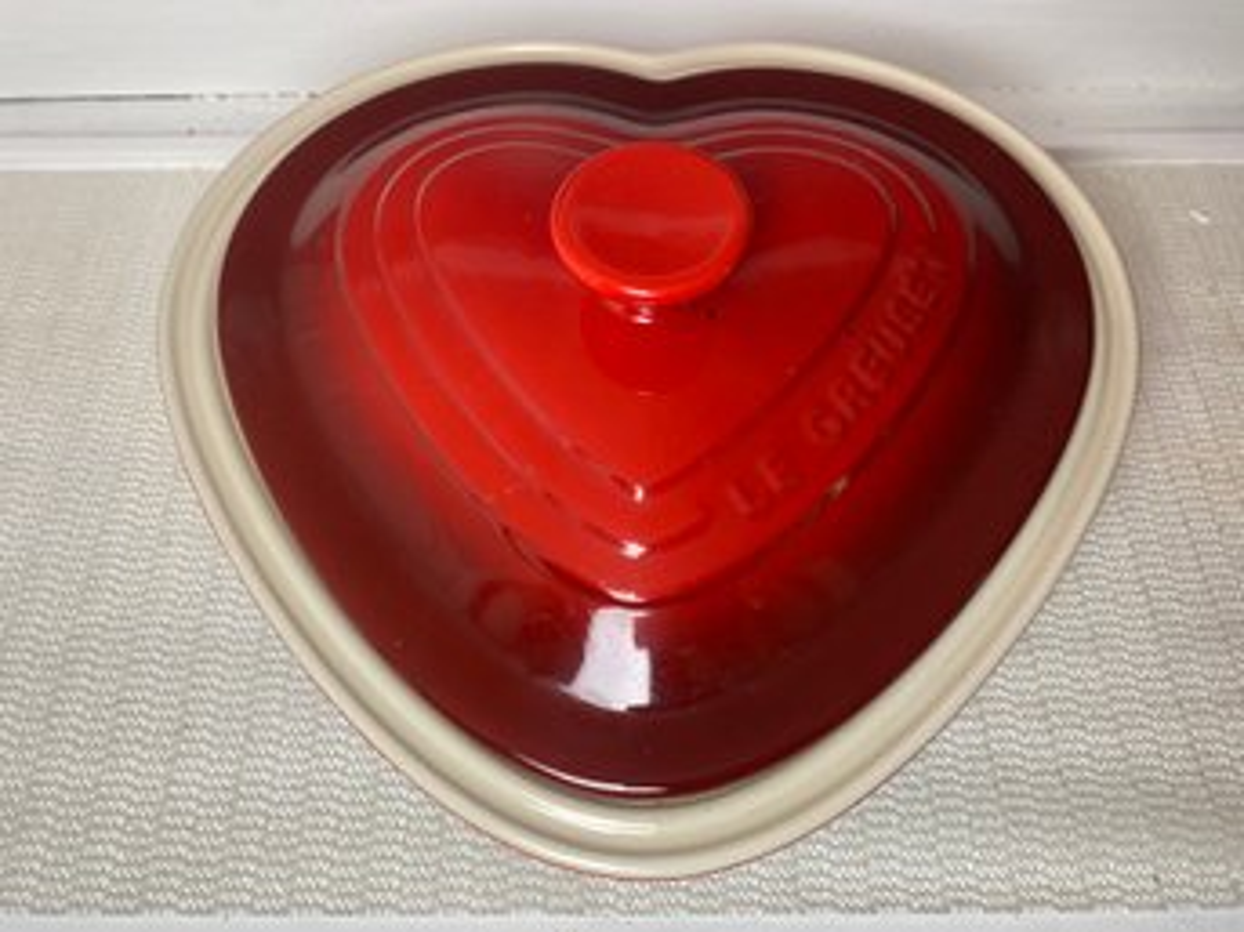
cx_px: 622
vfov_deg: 53.0
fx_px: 934
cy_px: 466
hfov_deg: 67.3
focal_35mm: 26
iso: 100
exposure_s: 1/120
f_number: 1.8
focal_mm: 4.25
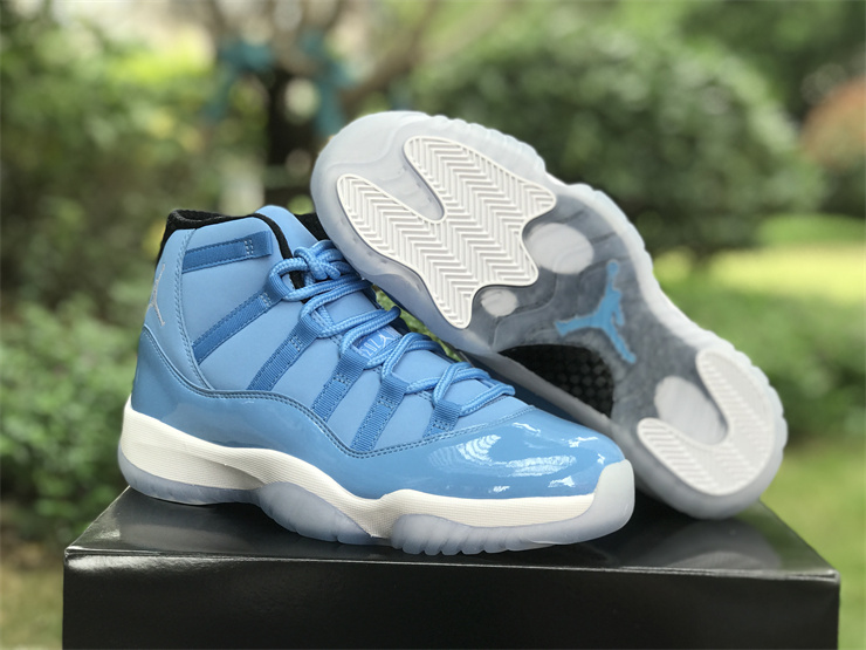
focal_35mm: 57
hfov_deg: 33.8
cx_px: 433
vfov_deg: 25.7
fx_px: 1426
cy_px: 325
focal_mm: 6.6
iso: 20
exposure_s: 1/50
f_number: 2.8
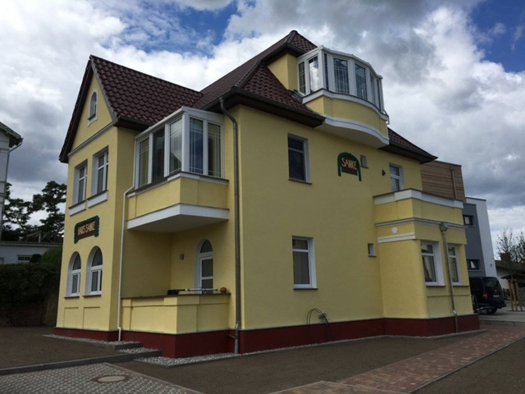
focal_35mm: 29
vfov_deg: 48.2
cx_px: 262
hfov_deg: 61.7
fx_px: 440
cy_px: 197
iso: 25
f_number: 2.2
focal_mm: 4.15
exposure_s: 1/2331
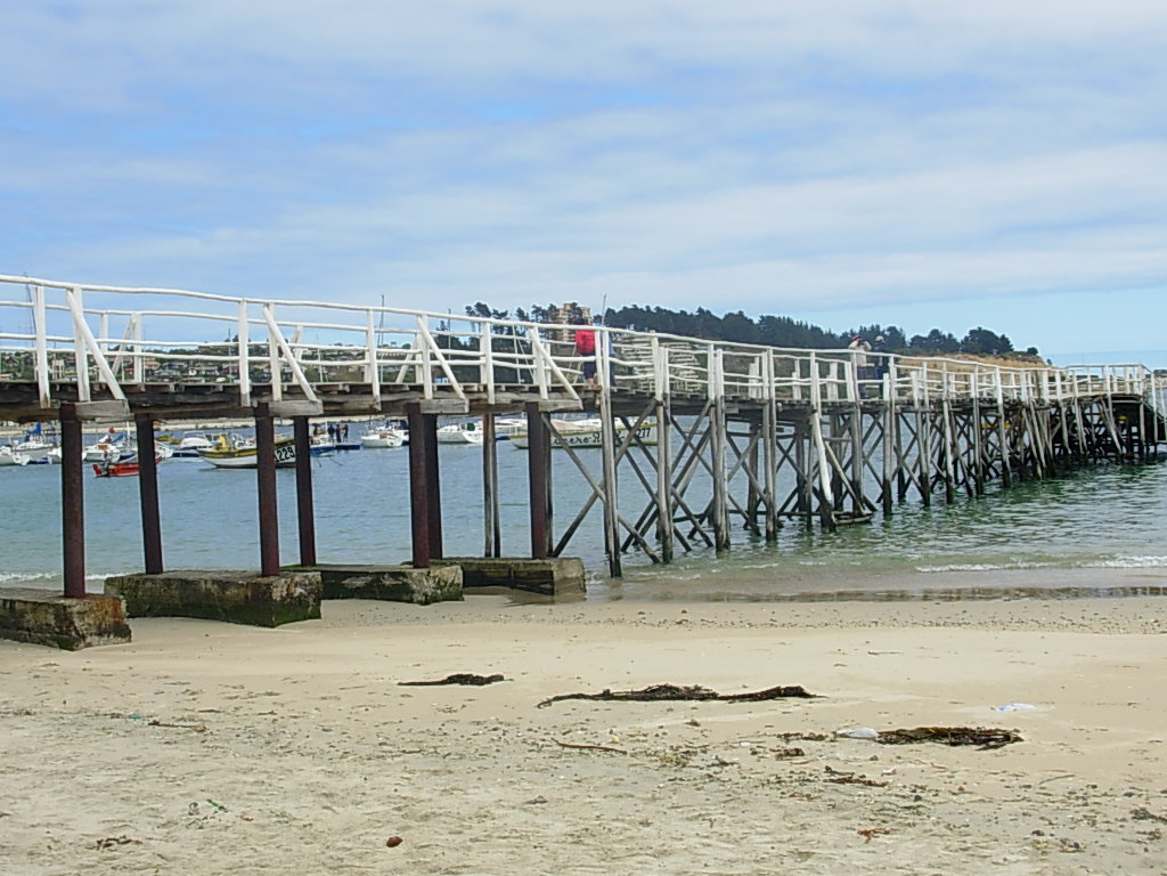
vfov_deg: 28.0
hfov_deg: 36.8
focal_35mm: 52
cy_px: 438
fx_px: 1753
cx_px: 584
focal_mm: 8.5
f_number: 5.4
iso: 50
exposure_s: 1/430
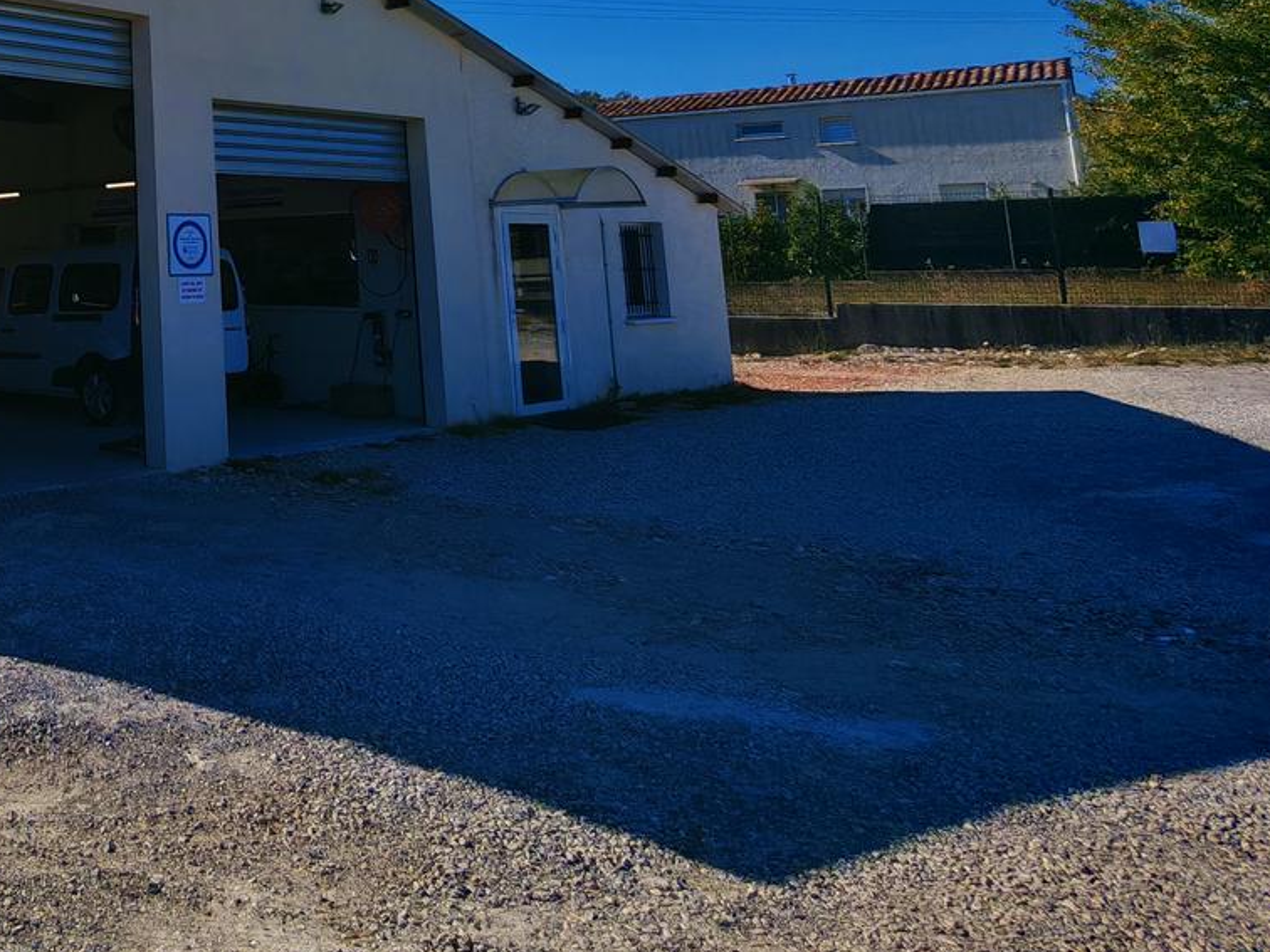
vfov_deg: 39.7
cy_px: 89
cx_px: -49
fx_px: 1211
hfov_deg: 45.1
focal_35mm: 33
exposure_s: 1/6500
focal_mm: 1.82
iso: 50
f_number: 2
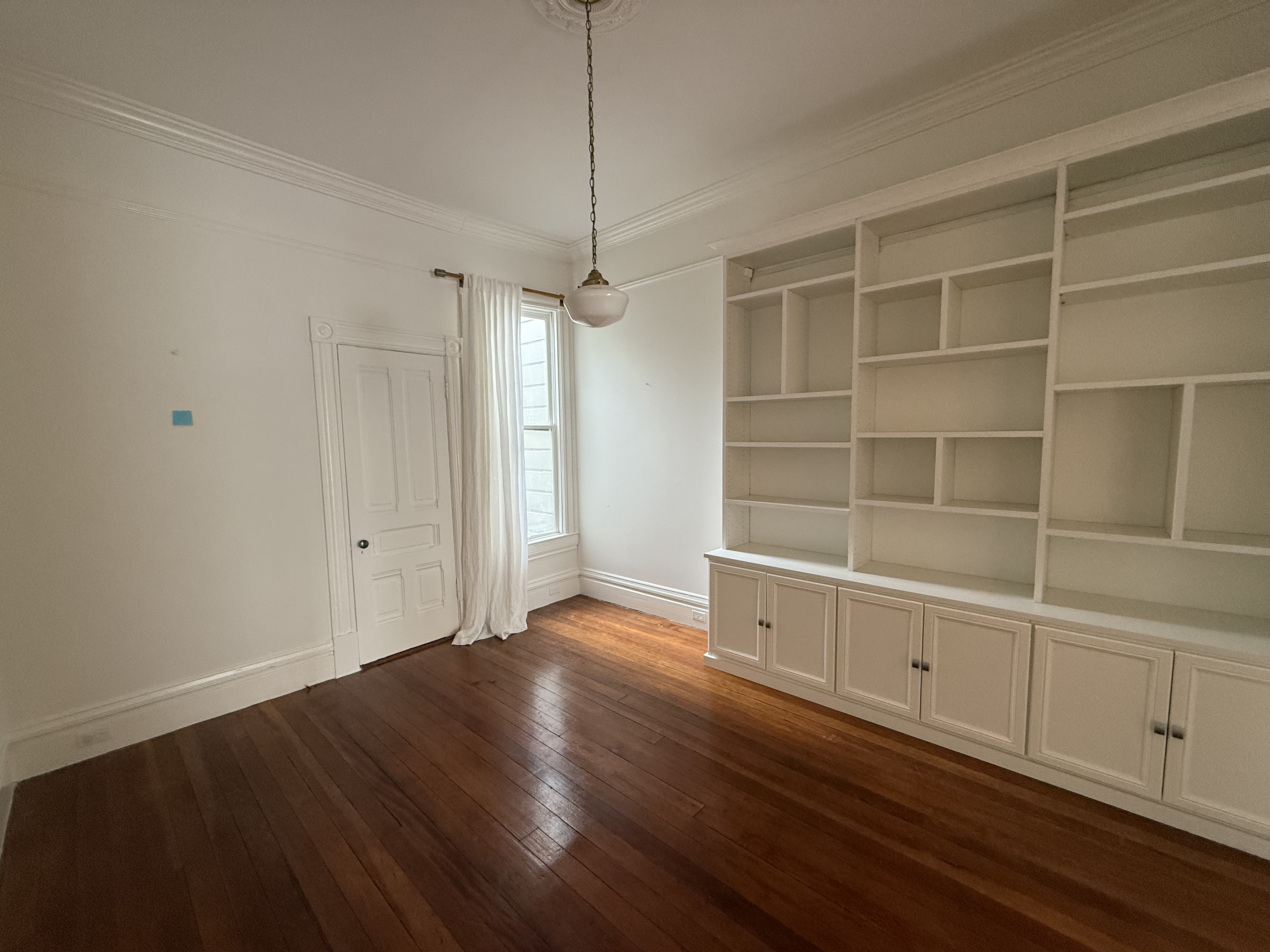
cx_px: 635
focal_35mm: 14
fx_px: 514
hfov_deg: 102.1
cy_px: 476
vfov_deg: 85.7
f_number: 2.2
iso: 320
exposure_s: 1/120
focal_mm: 2.22
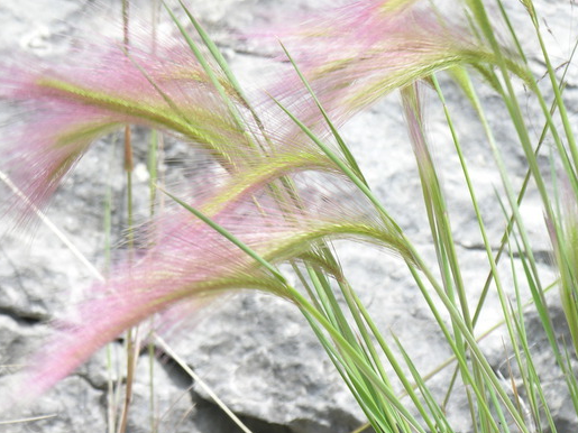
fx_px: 4357
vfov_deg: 5.7
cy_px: 239
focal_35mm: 261
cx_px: 279
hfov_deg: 7.6
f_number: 5.8
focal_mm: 49
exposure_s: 1/99
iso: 50
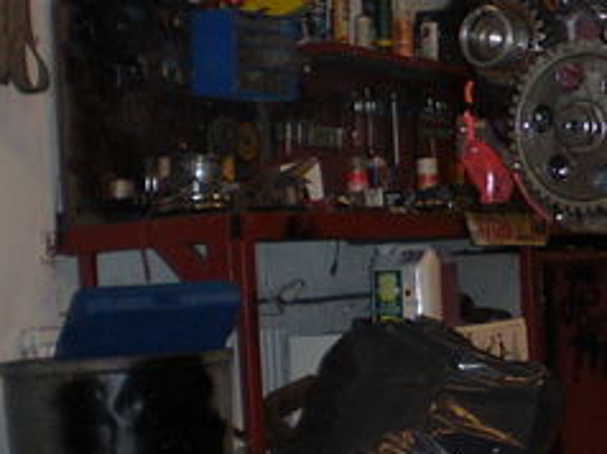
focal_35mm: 97
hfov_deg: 19.5
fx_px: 1699
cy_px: 265
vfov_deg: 15.2
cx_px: 648
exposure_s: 1/60
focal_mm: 6.3
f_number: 3.1
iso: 200
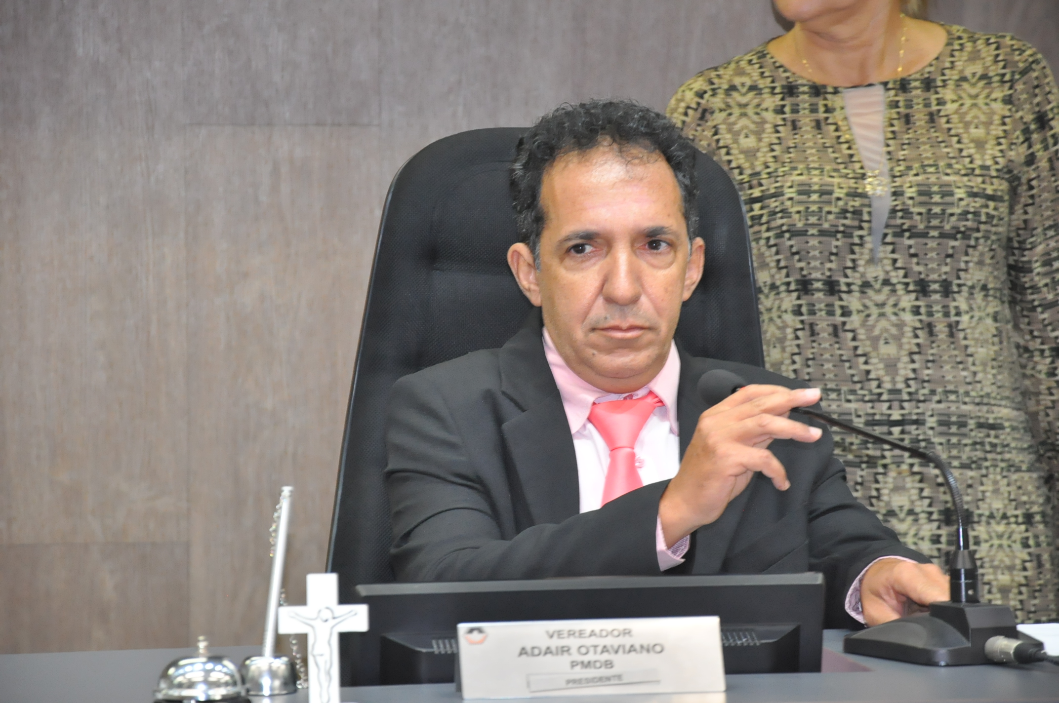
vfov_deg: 8.7
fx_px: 4627
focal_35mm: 158
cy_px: 352
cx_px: 530
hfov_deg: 13.1
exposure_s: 1/60
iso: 2000
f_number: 5.6
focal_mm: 105
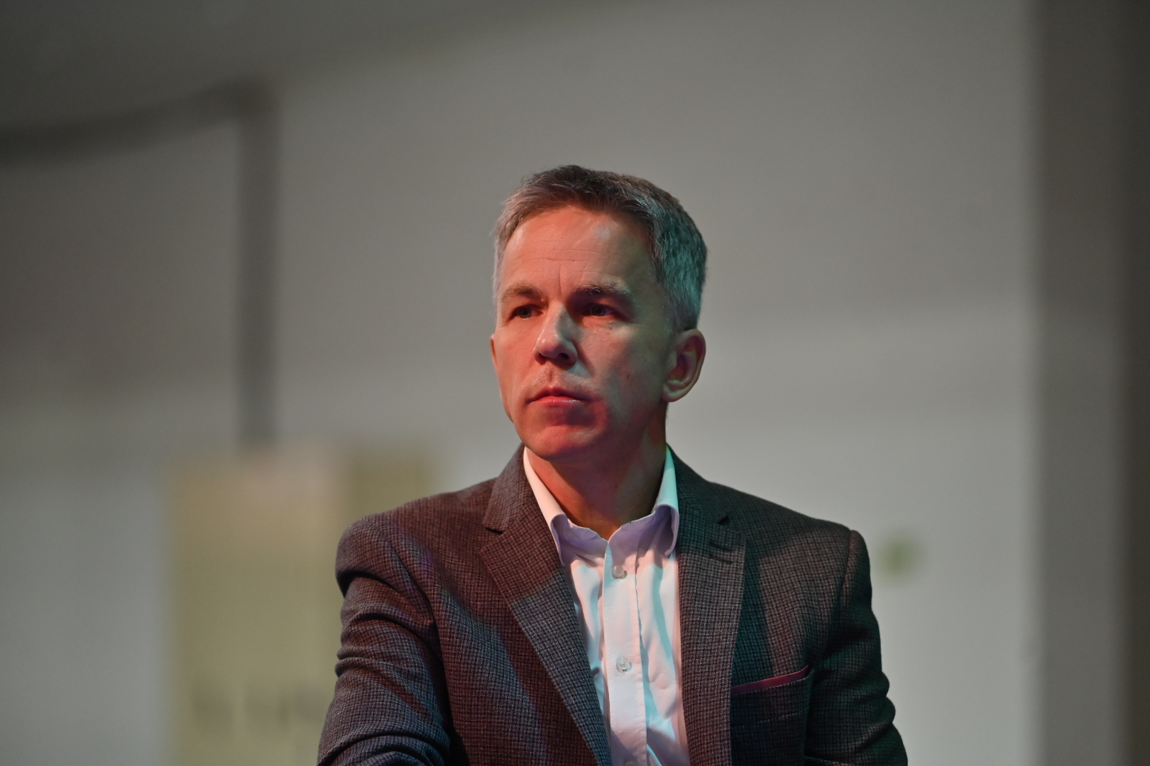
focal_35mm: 180
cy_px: 383
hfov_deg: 11.4
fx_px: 5750
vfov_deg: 7.6
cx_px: 575
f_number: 2.8
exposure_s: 1/400
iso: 640
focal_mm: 180
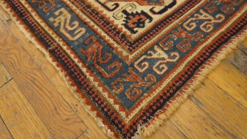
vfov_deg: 36.6
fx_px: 210
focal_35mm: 32
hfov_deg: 61.0
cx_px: 125
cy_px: 63
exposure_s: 1/60
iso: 1250
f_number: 4
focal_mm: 20
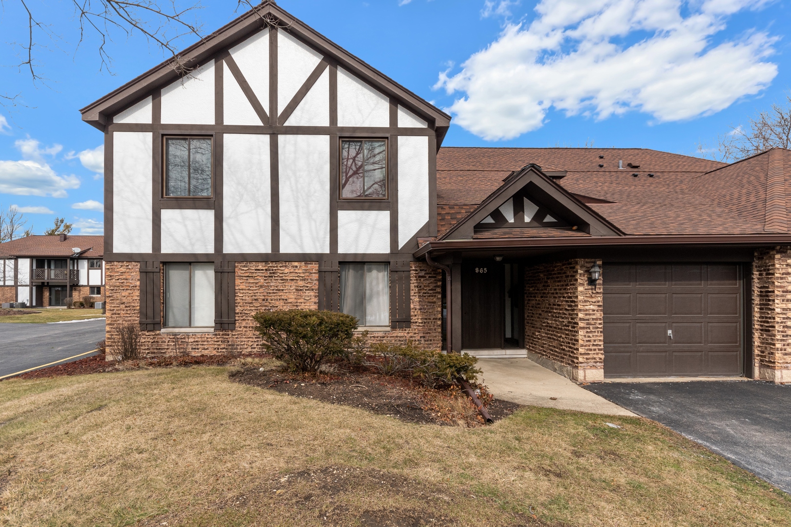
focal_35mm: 19
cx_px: 396
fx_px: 417
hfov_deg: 86.9
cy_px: 264
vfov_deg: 64.6
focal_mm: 13
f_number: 9
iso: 200
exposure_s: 1/500
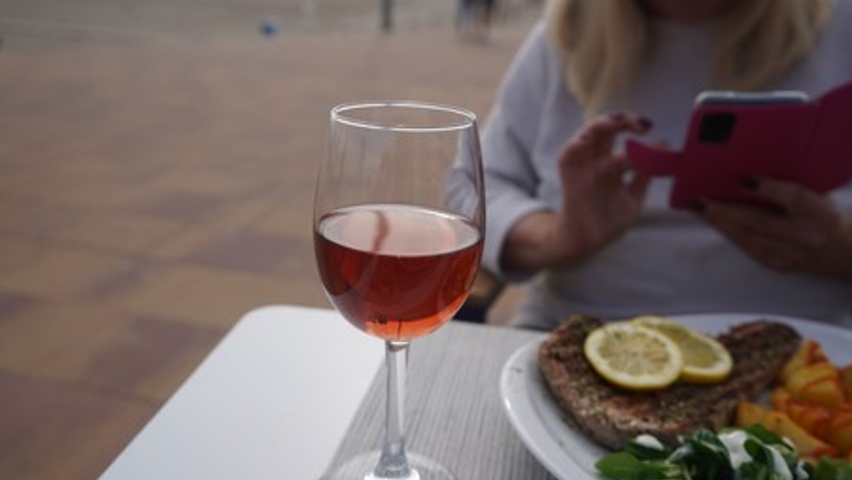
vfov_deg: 37.8
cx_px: 429
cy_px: 237
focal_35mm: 31
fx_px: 701
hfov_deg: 62.6
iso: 100
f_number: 4.5
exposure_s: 1/640
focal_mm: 29
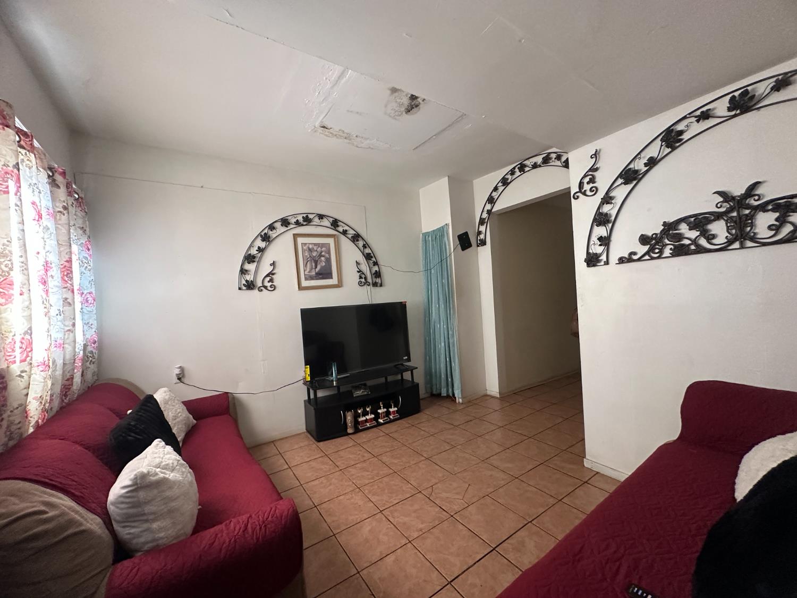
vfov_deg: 85.7
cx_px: 398
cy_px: 299
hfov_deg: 102.1
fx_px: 322
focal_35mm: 14
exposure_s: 1/60
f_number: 2.2
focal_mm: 2.22
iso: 400
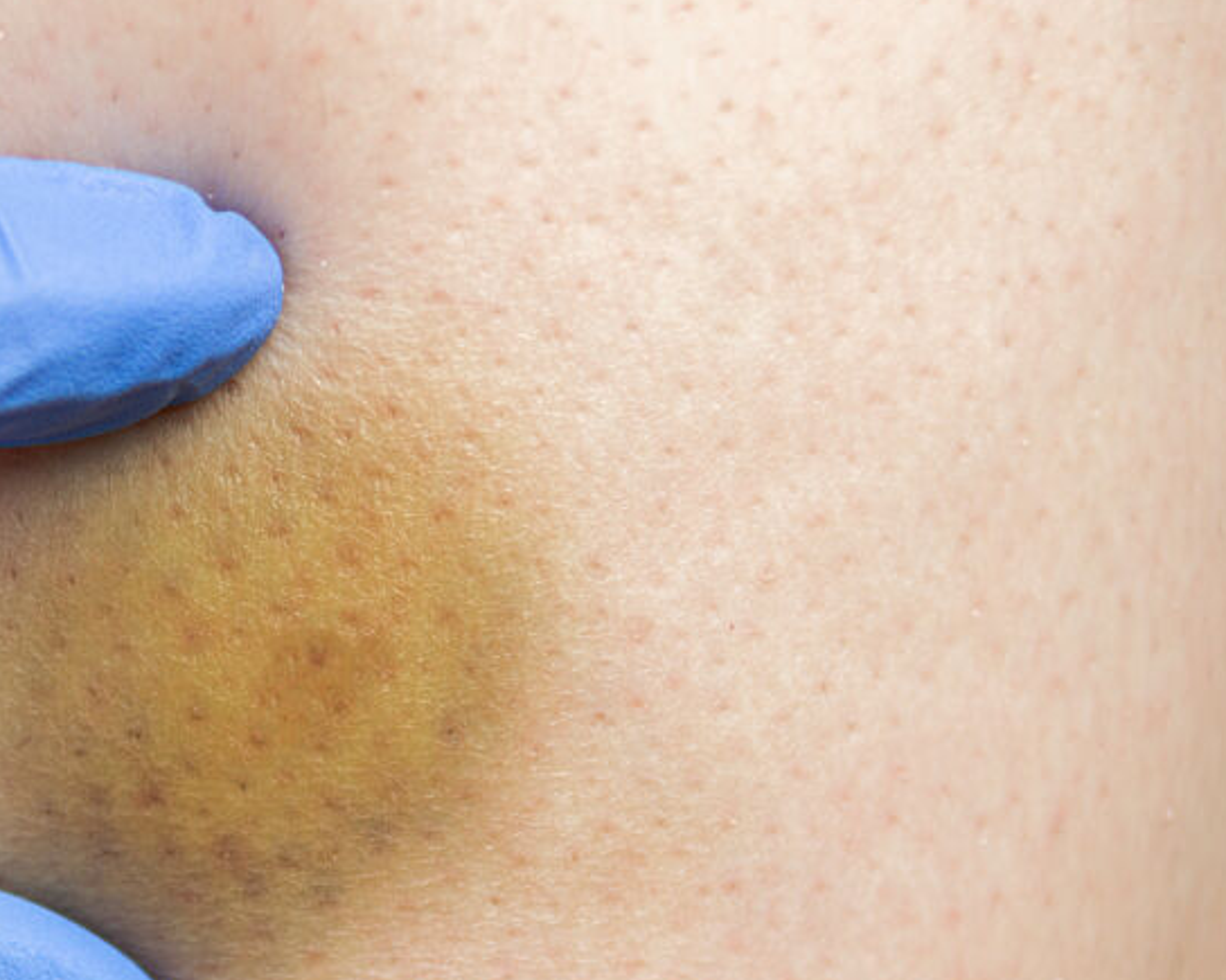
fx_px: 11137
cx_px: 86
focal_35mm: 307
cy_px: 663
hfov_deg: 6.3
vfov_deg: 5.0
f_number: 5.6
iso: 200
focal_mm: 116
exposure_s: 1/200
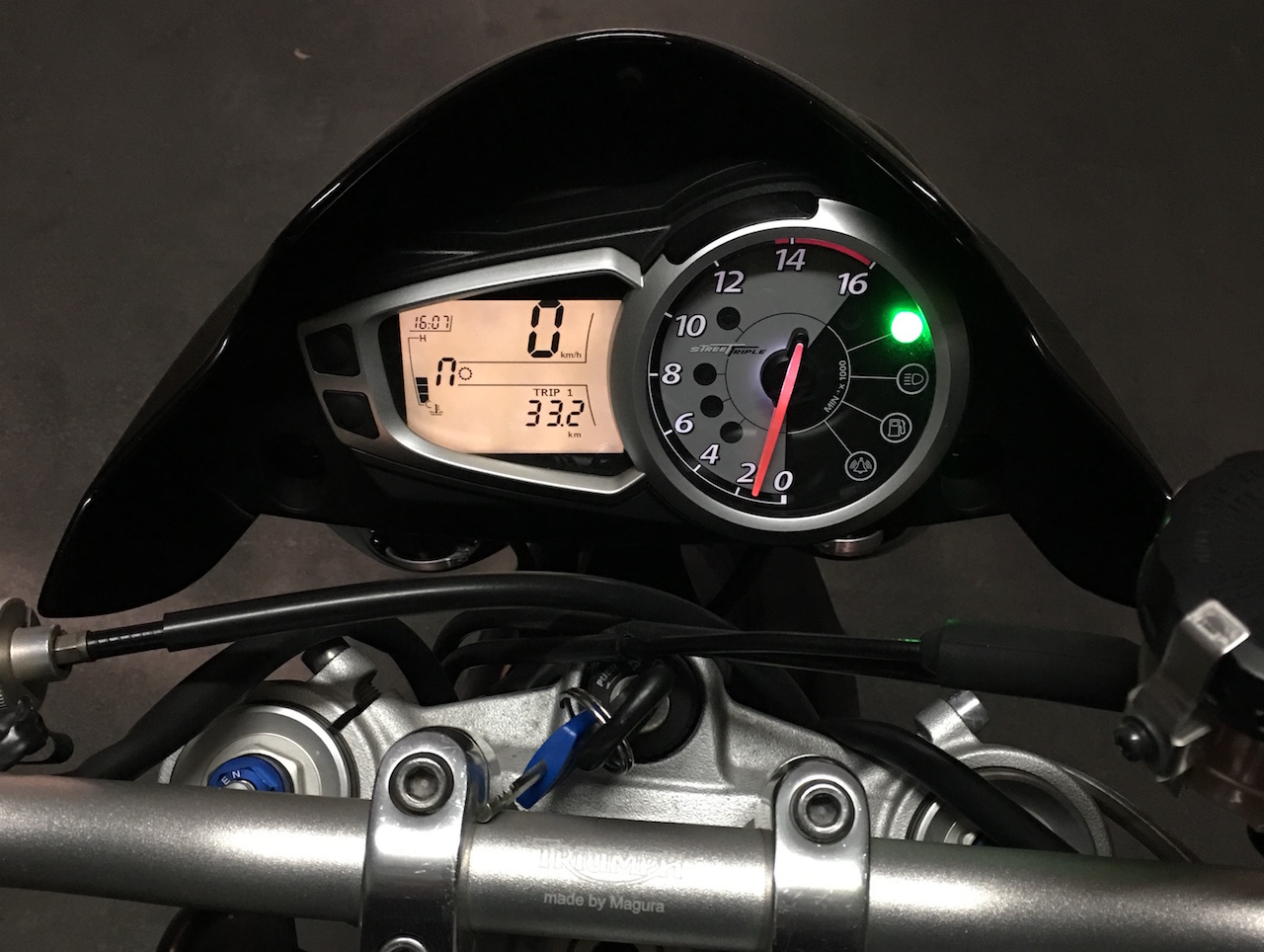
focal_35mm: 29
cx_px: 632
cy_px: 476
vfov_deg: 48.3
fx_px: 1061
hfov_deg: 61.6
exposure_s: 1/10
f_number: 2.2
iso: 100
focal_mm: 4.15
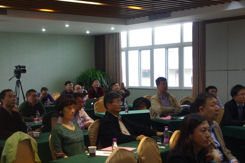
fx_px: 428
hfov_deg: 31.9
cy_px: 120
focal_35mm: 63
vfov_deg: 21.4
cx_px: 125
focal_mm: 28.13
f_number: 7.1
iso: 2500
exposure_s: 1/60
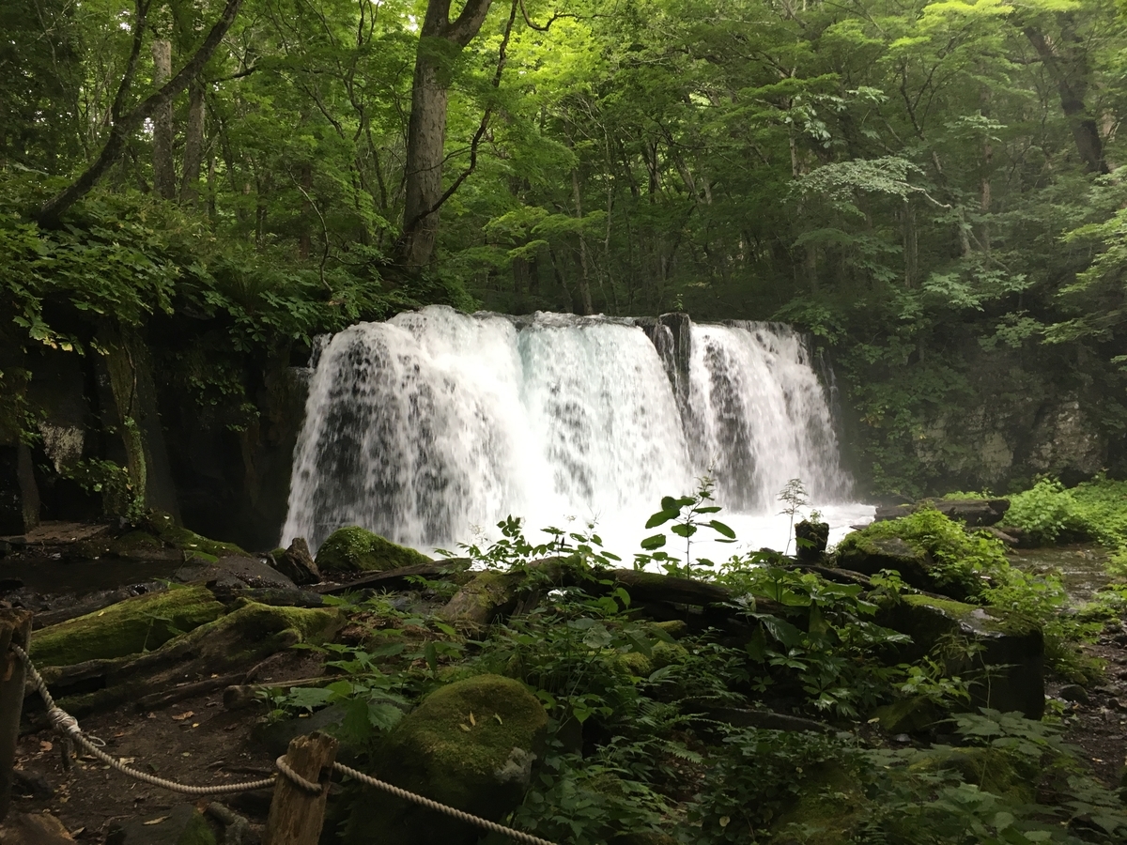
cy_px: 422
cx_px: 564
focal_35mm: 29
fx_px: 944
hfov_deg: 61.7
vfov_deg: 48.2
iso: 64
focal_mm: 4.15
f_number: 2.2
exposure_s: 1/30
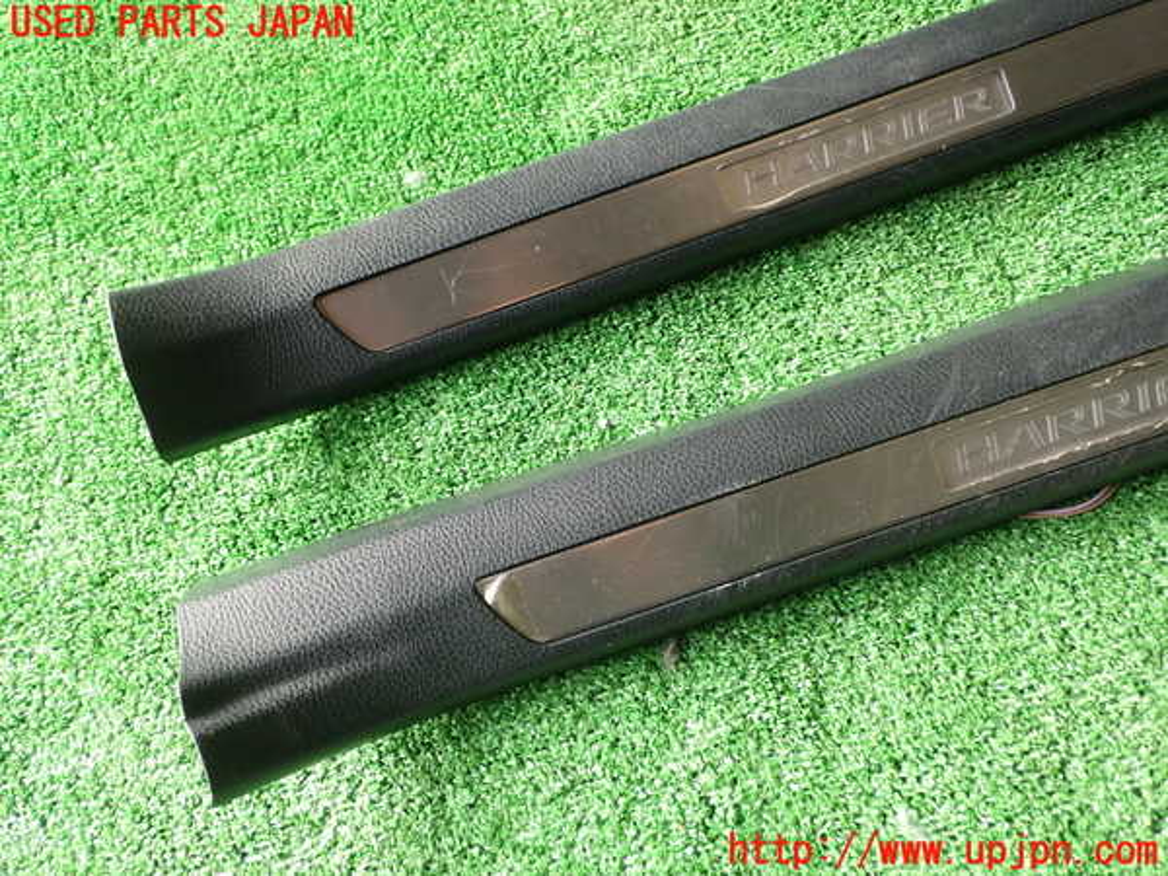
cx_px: 584
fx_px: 1215
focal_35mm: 36
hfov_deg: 51.4
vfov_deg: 39.7
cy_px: 438
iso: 200
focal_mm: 6.37
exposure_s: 1/50
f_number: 2.5
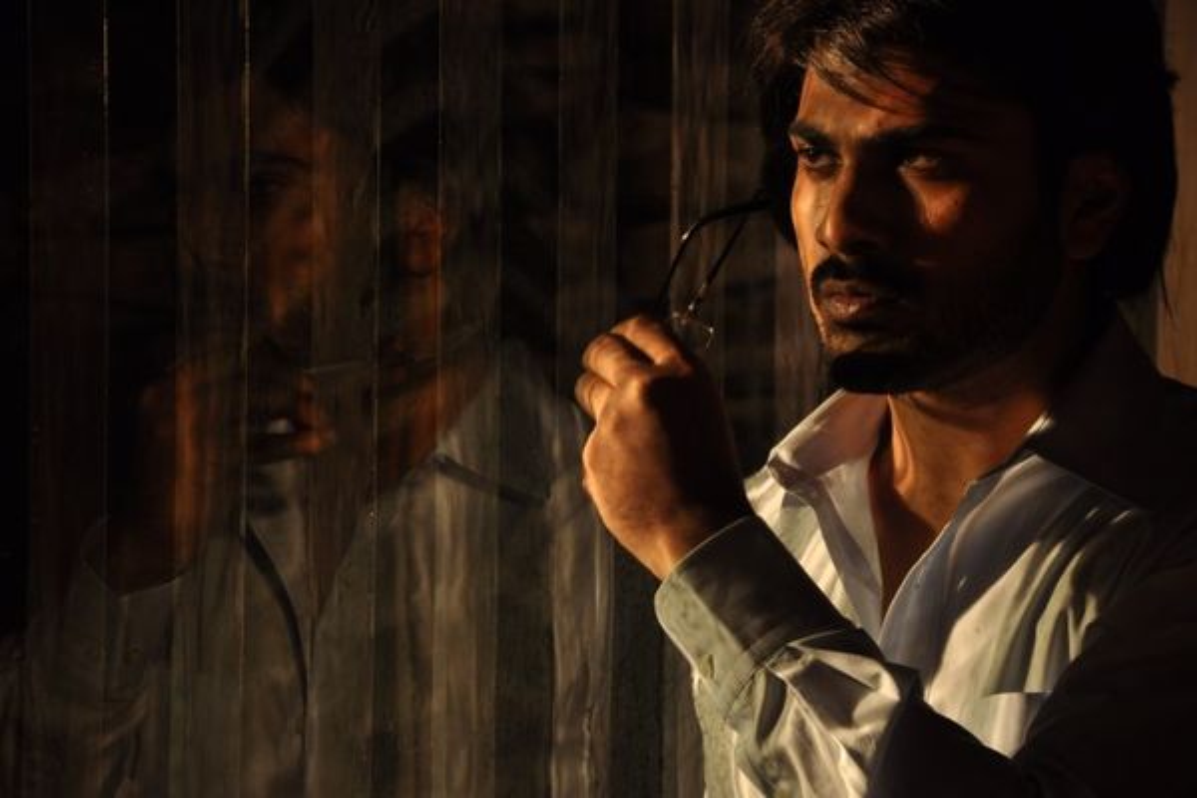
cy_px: 399
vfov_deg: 8.7
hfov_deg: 13.0
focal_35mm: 158
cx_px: 598
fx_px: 5236
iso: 400
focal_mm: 105
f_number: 6.3
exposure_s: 1/60
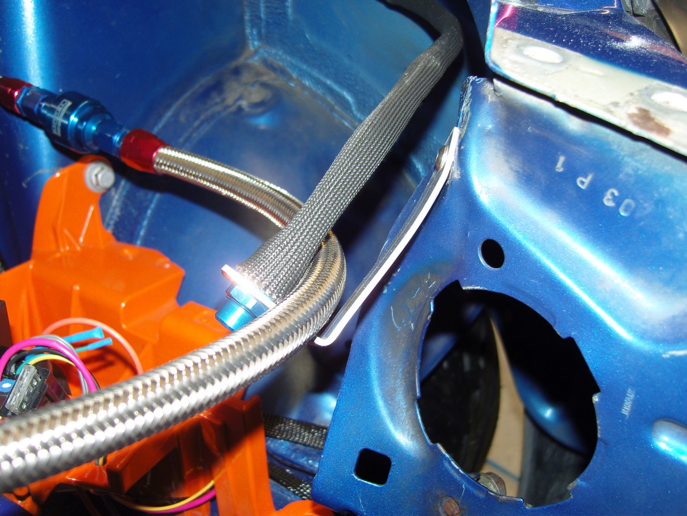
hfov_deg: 54.0
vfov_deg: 41.8
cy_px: 258
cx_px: 344
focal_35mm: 34
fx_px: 675
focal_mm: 7.3
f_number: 2.8
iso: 100
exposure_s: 1/40
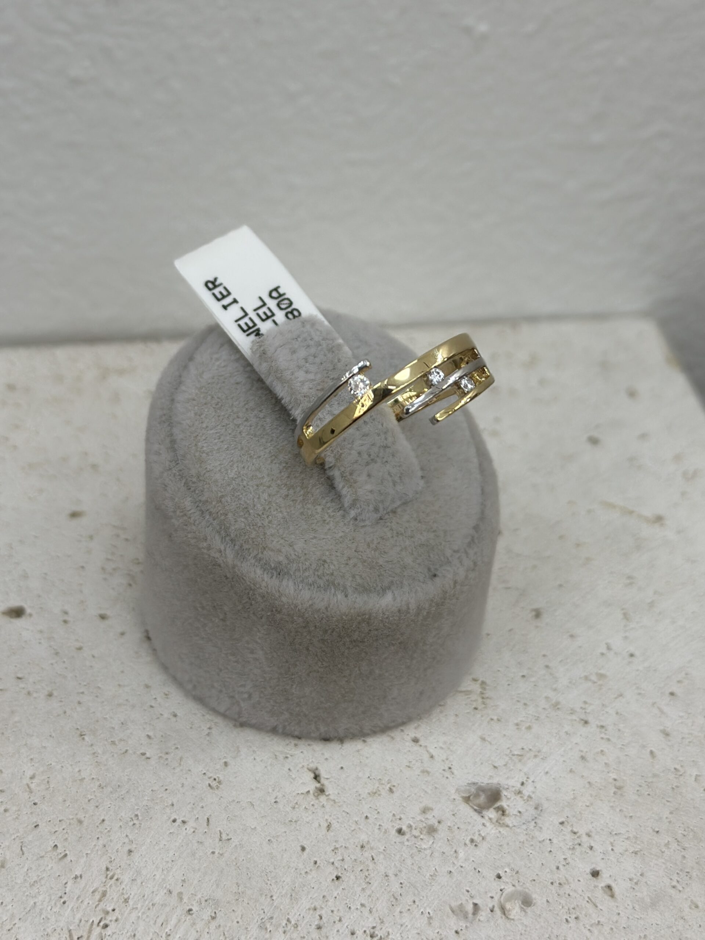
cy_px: 470
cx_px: 352
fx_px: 1303
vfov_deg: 39.7
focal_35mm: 48
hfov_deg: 30.3
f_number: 1.78
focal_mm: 6.86
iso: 80
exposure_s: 1/571
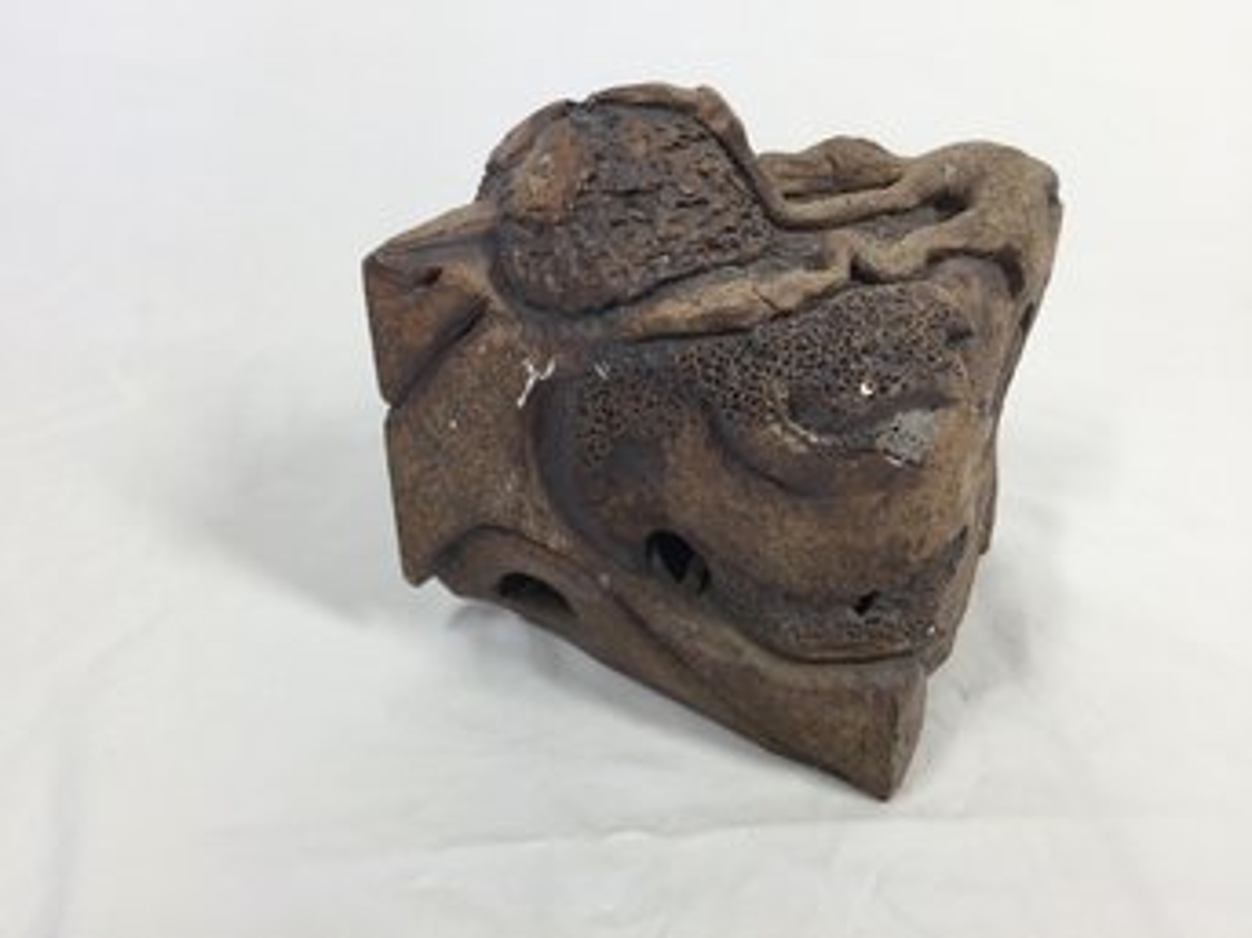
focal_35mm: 29
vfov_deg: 48.2
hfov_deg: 61.7
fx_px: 1049
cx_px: 626
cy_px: 469
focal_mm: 4.15
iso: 32
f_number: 2.2
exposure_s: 1/60
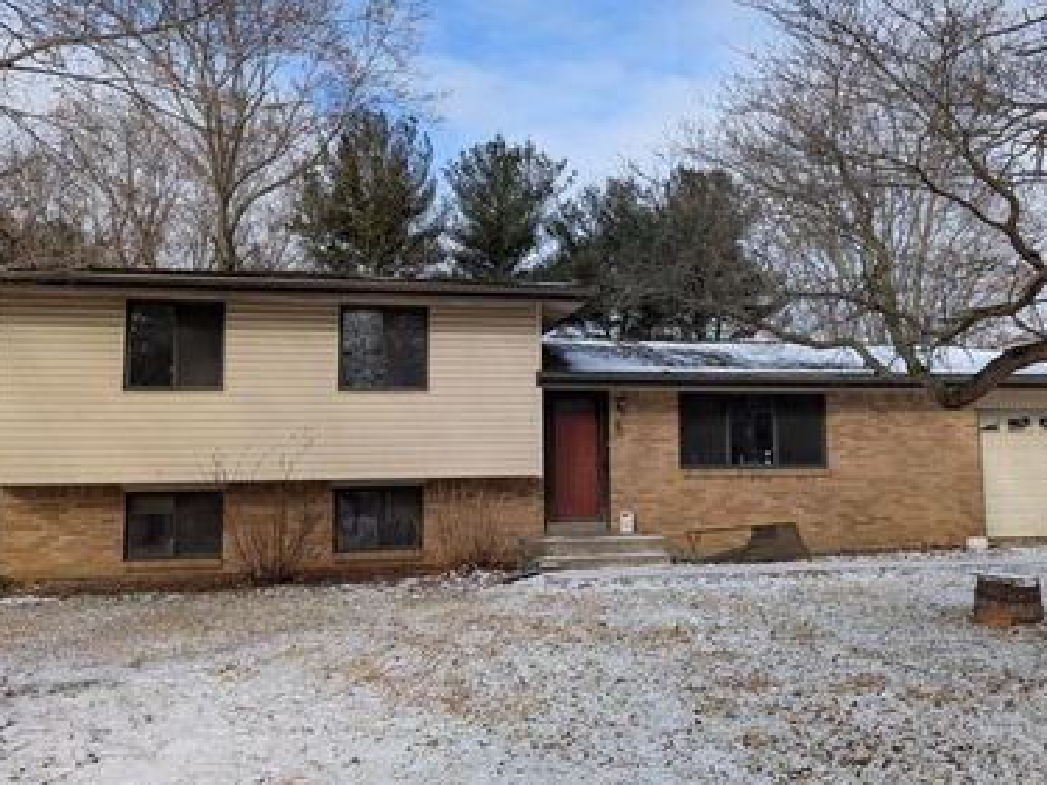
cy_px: 345
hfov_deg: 56.6
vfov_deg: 44.1
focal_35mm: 32
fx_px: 968
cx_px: 600
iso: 30
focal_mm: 4.53
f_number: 1.7
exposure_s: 1/1151
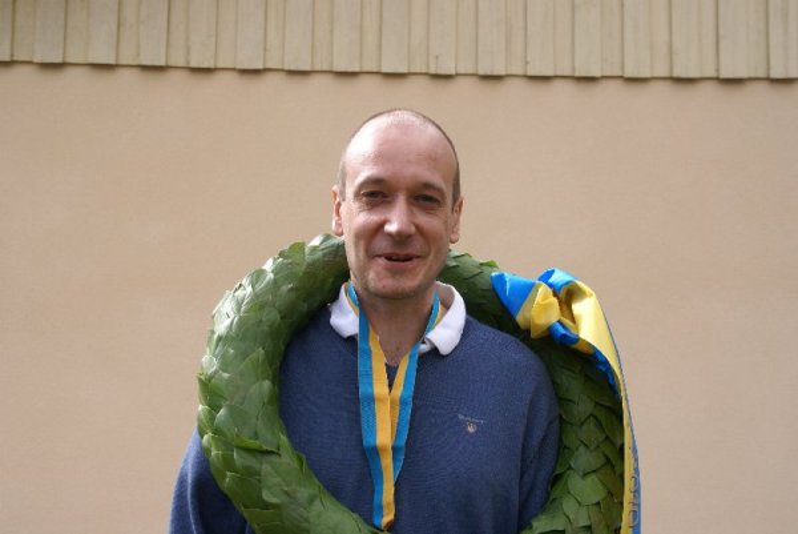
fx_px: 932
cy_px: 267
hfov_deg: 46.4
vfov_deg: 31.9
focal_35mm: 42
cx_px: 399
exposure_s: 1/160
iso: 100
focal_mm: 28
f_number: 7.1
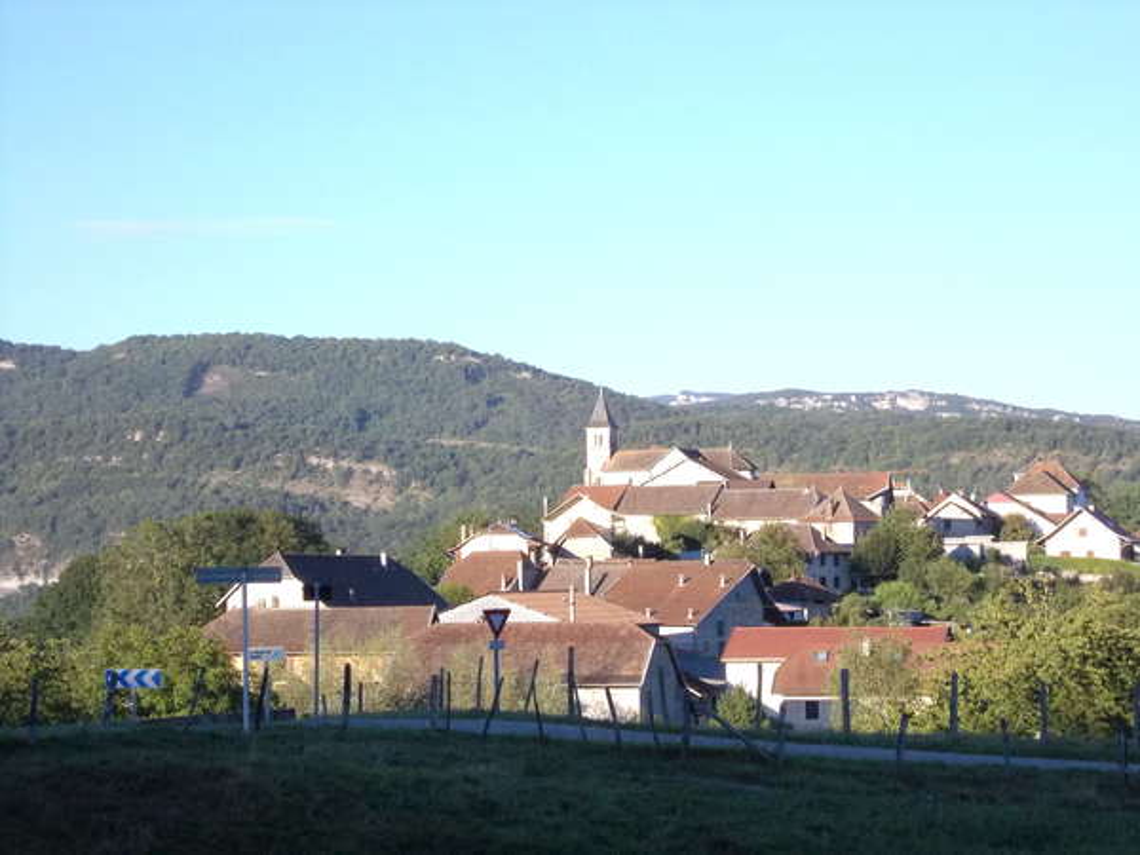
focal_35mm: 96
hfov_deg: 20.4
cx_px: 570
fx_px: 3162
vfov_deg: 15.4
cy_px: 428
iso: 110
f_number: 5.3
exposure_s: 1/500
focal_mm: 13.6
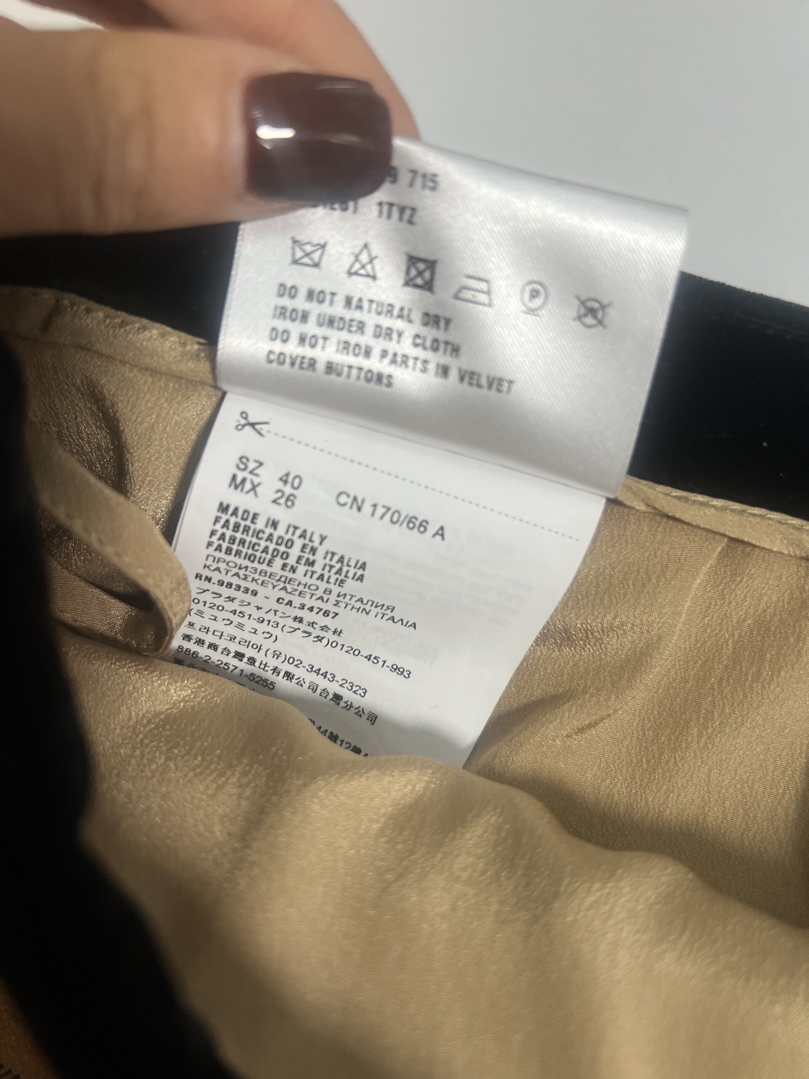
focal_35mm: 26
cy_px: 540
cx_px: 404
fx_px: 810
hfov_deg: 53.1
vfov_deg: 67.3
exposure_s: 1/100
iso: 125
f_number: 1.5
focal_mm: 5.7
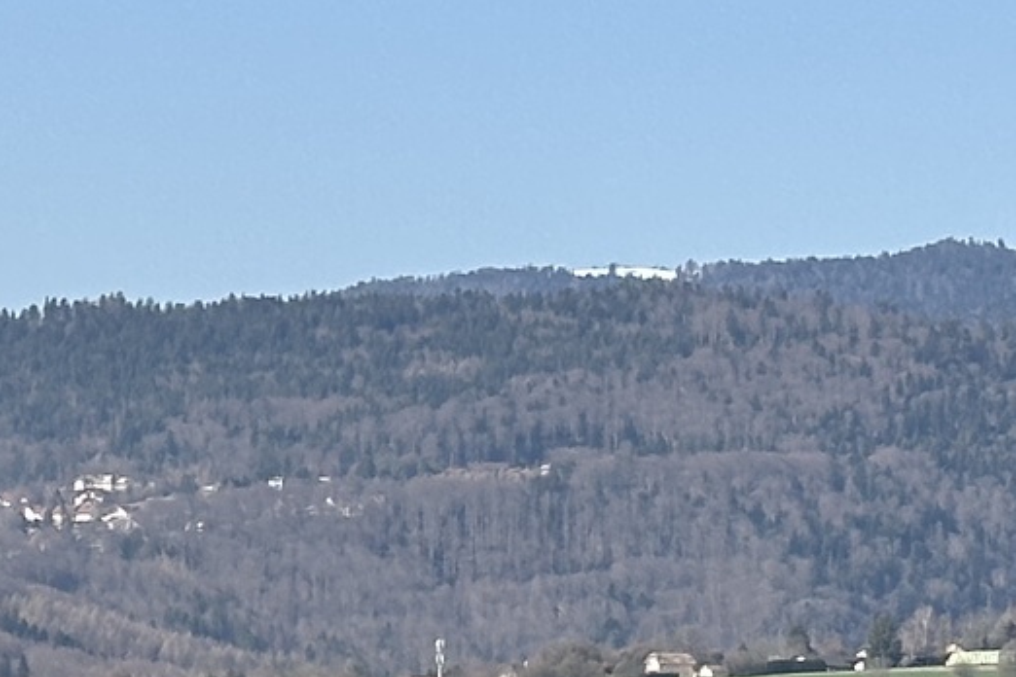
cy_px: 788
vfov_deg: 5.6
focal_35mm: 245
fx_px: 6914
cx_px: -479
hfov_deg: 8.2
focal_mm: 6.86
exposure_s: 1/3155
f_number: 1.78
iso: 64
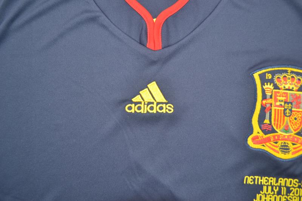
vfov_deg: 43.6
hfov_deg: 61.9
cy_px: 100
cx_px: 151
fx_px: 252
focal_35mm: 30
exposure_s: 1/60
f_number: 3.8
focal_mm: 20
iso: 200
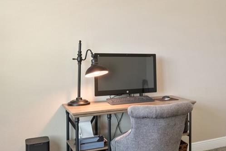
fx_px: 282
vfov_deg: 29.8
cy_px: 60
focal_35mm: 45
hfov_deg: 40.8
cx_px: 196
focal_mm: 14
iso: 250
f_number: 7.1
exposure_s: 1/3
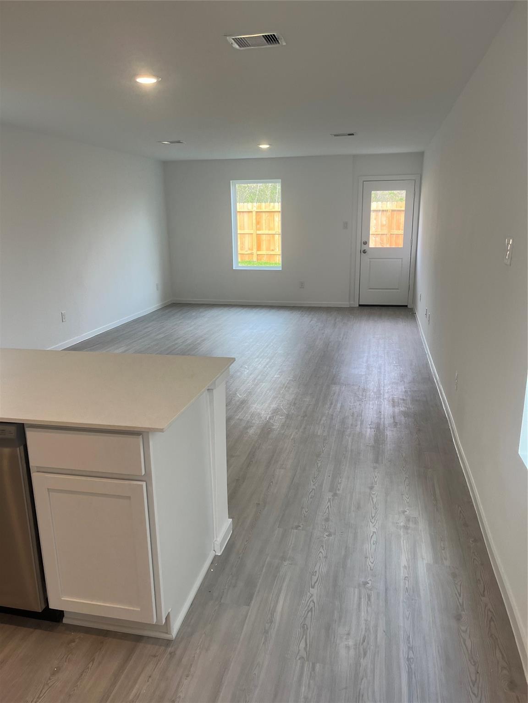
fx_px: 529
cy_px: 352
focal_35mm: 26
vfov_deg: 67.3
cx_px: 264
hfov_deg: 53.1
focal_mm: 5.1
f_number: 1.6
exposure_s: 1/120
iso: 50
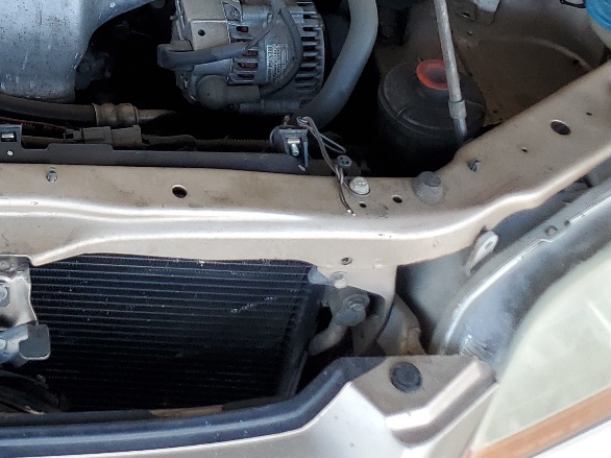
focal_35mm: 71
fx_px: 1253
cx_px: -82
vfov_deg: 19.1
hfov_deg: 25.2
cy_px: -140
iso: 51
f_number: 1.5
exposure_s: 1/120
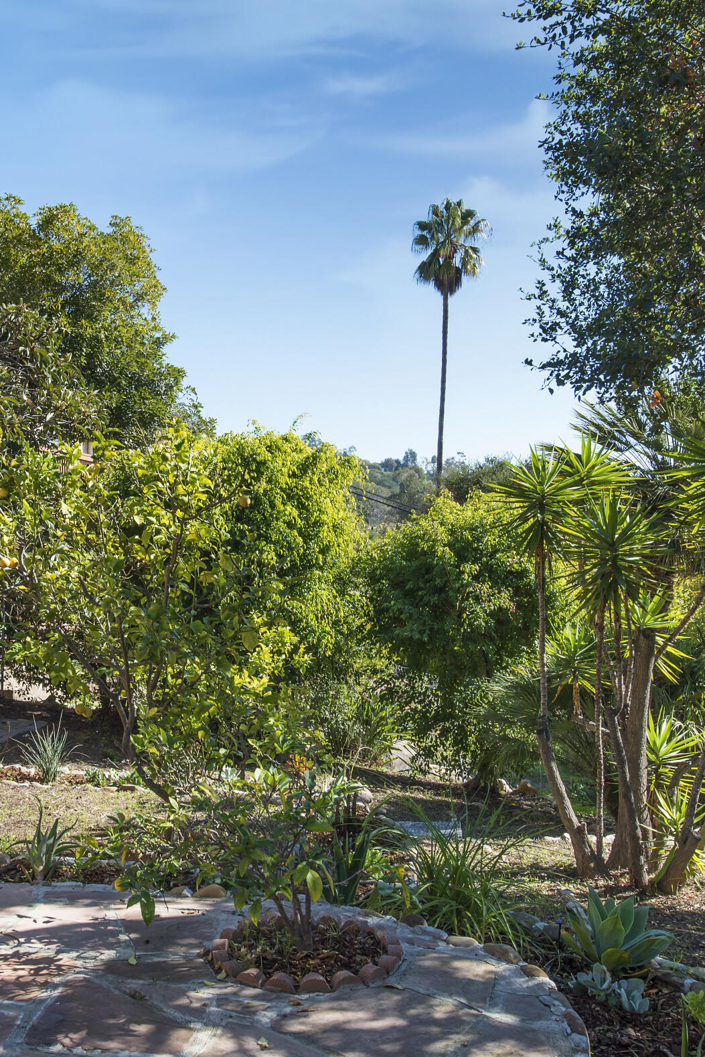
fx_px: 1116
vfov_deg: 50.7
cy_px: 525
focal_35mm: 38
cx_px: 191
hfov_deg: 34.4
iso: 125
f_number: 9
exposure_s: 1/125
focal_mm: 20
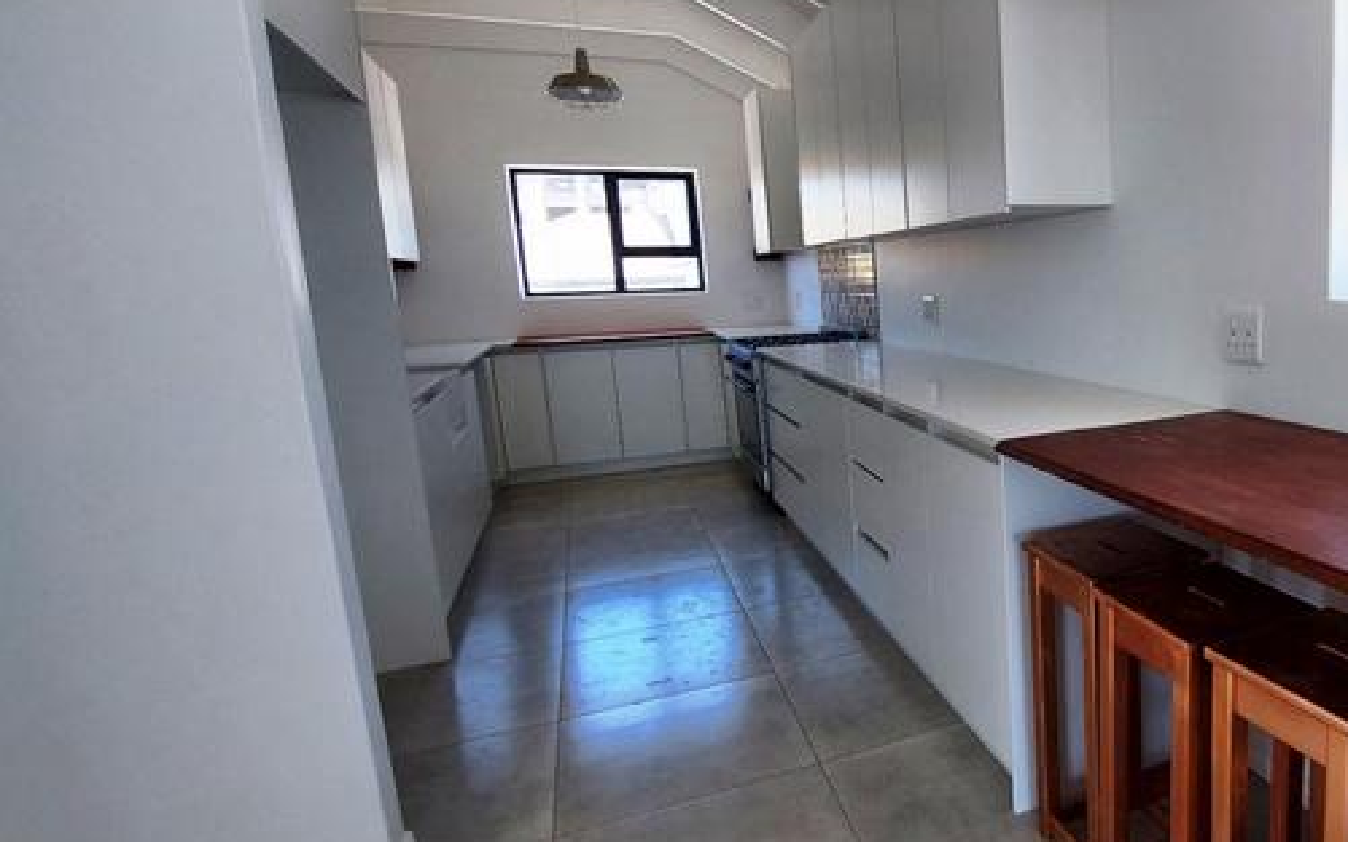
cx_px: 1033
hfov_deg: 73.3
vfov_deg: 55.0
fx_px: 808
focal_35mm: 22
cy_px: 390
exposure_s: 1/152
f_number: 2.2
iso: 50
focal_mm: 1.74
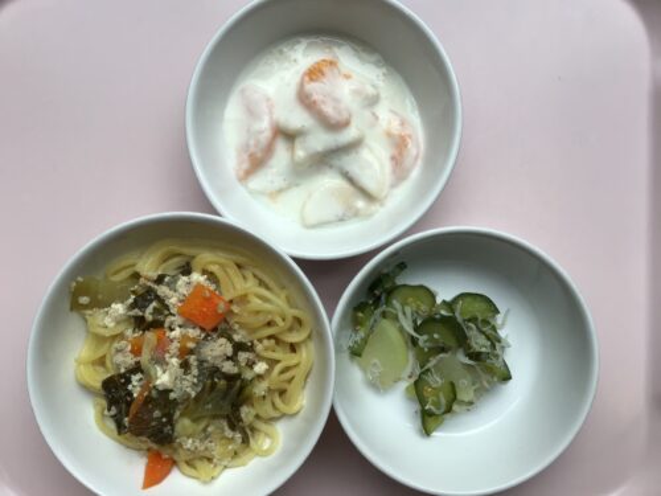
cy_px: 248
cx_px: 330
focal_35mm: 31
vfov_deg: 45.4
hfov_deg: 58.4
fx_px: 592
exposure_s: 1/147
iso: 25
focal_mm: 3.3
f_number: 2.4
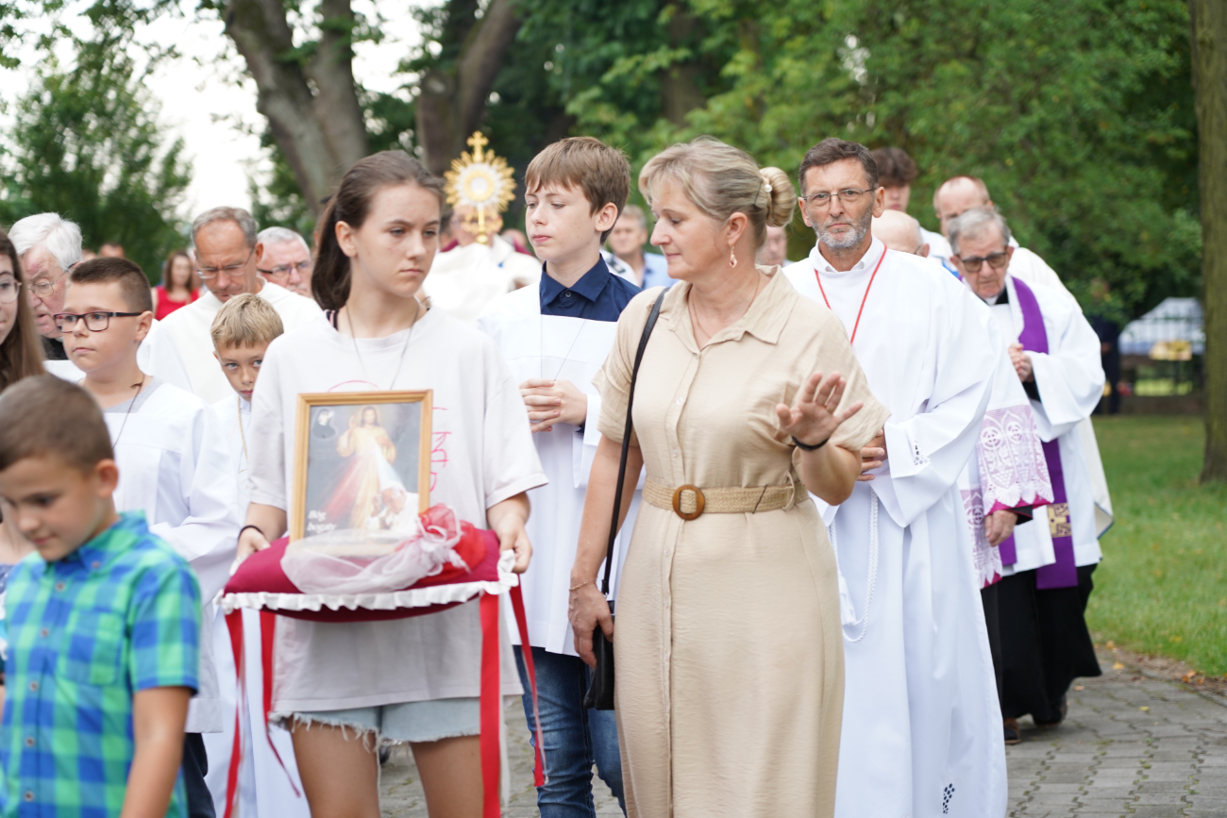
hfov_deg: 20.6
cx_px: 614
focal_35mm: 99
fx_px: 3374
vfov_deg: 13.8
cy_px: 409
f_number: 4
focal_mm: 99
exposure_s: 1/100
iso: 250
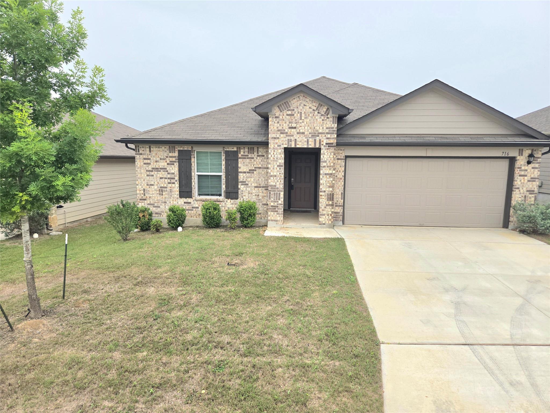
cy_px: 206
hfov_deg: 73.9
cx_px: 275
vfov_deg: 58.9
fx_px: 365
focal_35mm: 23
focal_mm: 5.4
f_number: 1.8
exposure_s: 1/1250
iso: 25
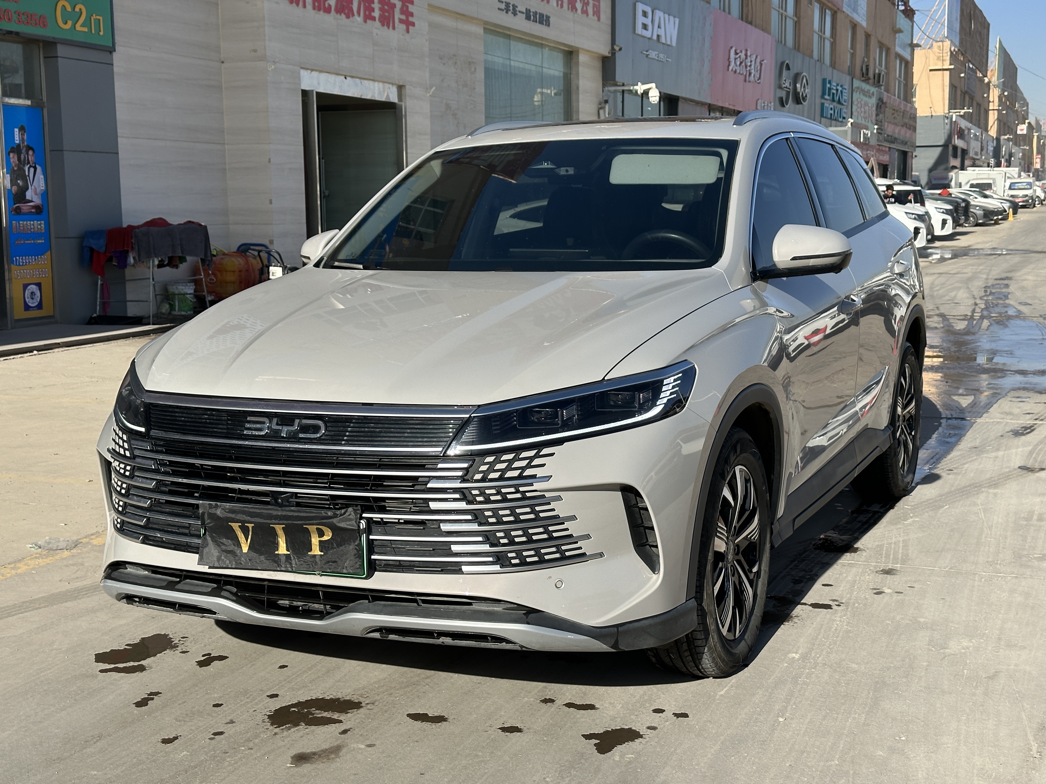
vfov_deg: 30.3
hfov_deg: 39.7
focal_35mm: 48
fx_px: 1450
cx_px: 523
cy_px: 392
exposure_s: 1/3876
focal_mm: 6.86
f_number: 1.78
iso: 64
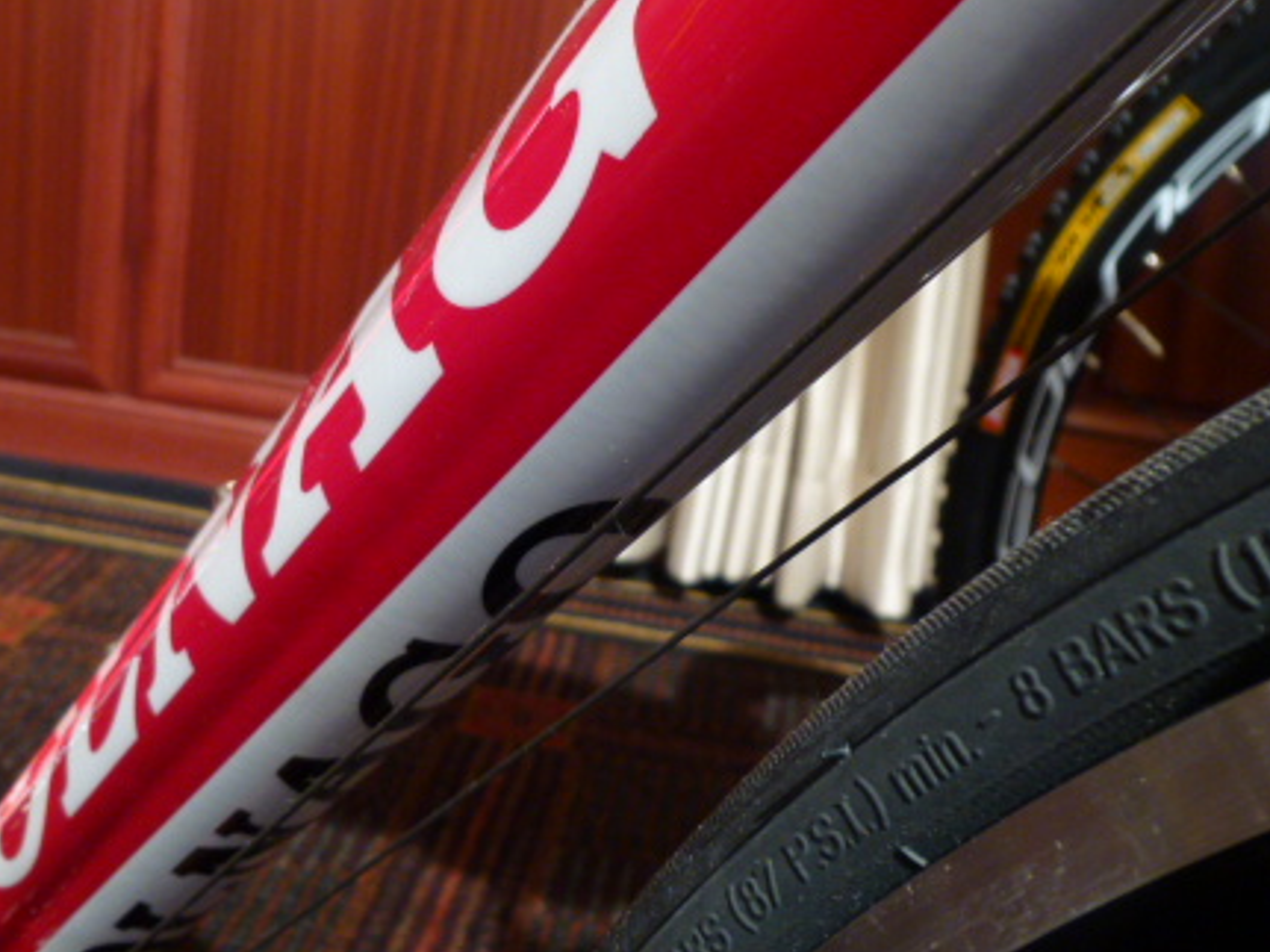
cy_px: 392
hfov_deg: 40.9
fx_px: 1687
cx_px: 463
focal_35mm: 46
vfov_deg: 31.4
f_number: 3.4
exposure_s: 1/15
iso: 400
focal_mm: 5.6
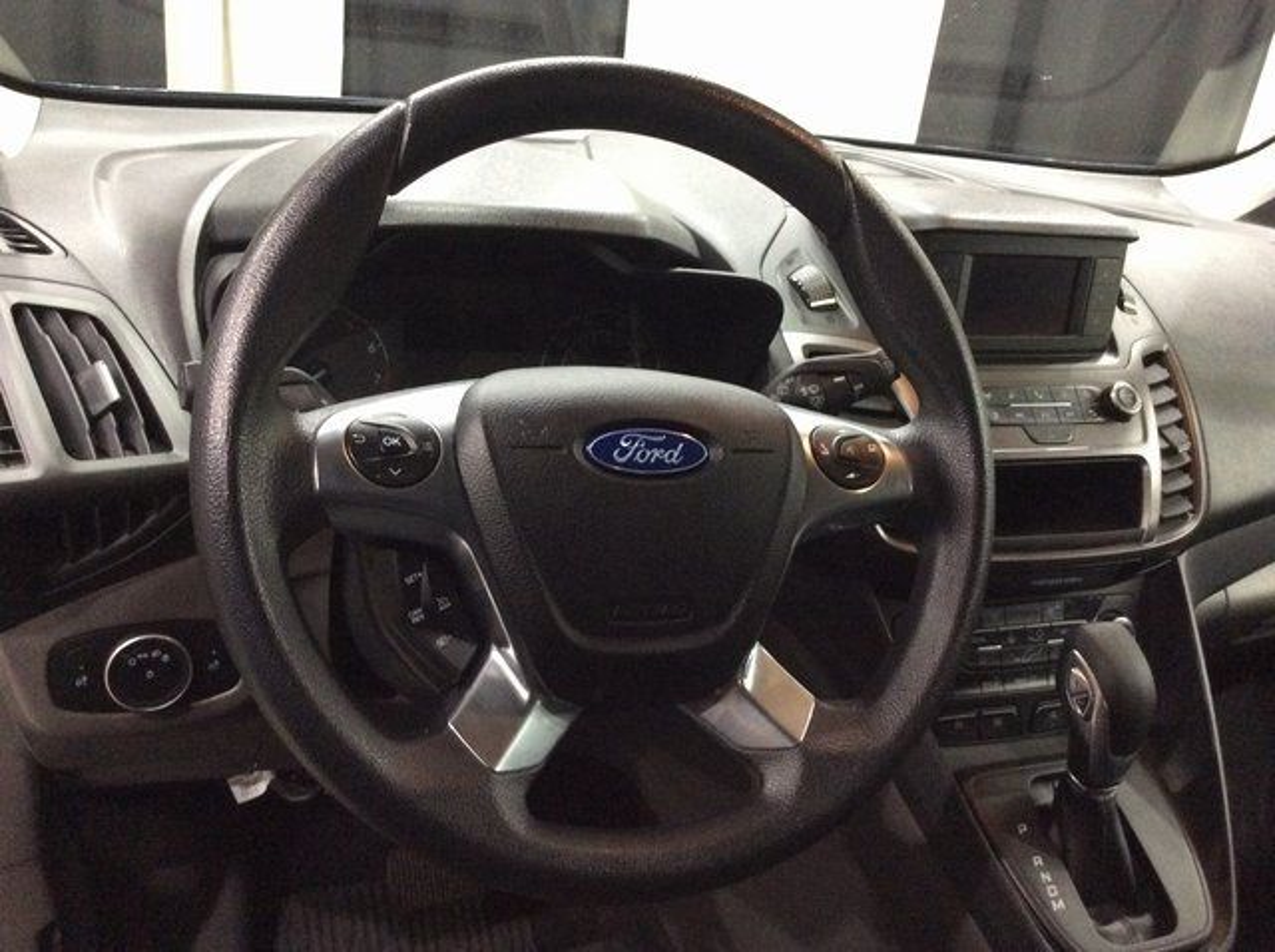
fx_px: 1177
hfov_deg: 56.9
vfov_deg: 44.1
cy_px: 476
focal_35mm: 32
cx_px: 638
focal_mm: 3.3
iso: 250
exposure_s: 1/15
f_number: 2.4
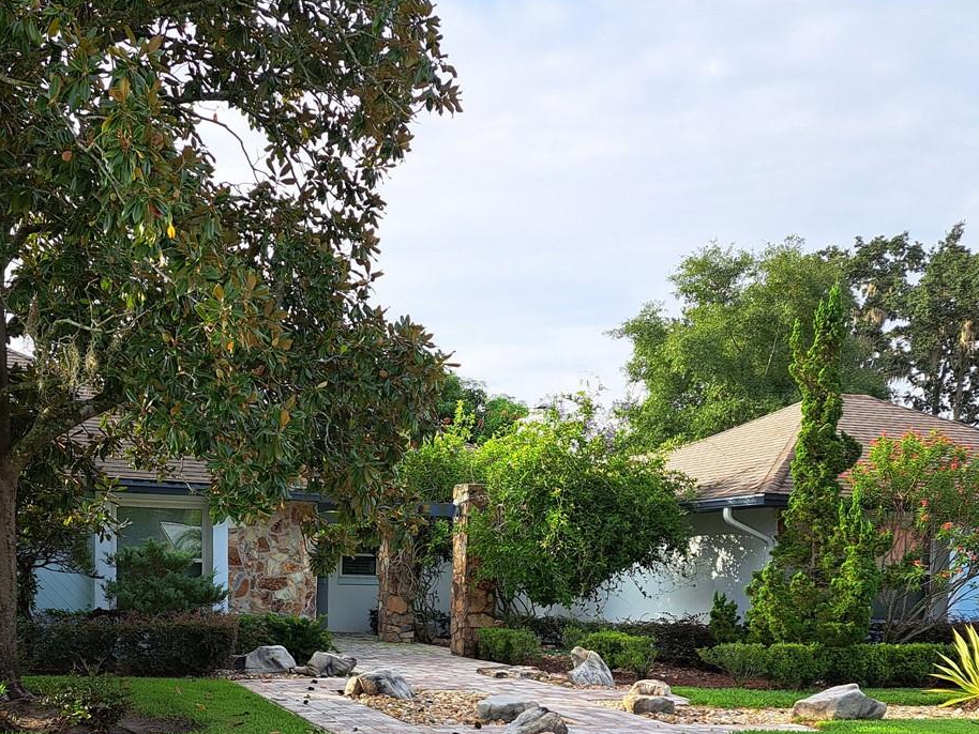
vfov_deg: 32.9
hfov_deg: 44.4
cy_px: 633
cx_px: 372
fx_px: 1188
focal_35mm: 42
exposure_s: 1/626
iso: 50
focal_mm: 5.23
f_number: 1.8
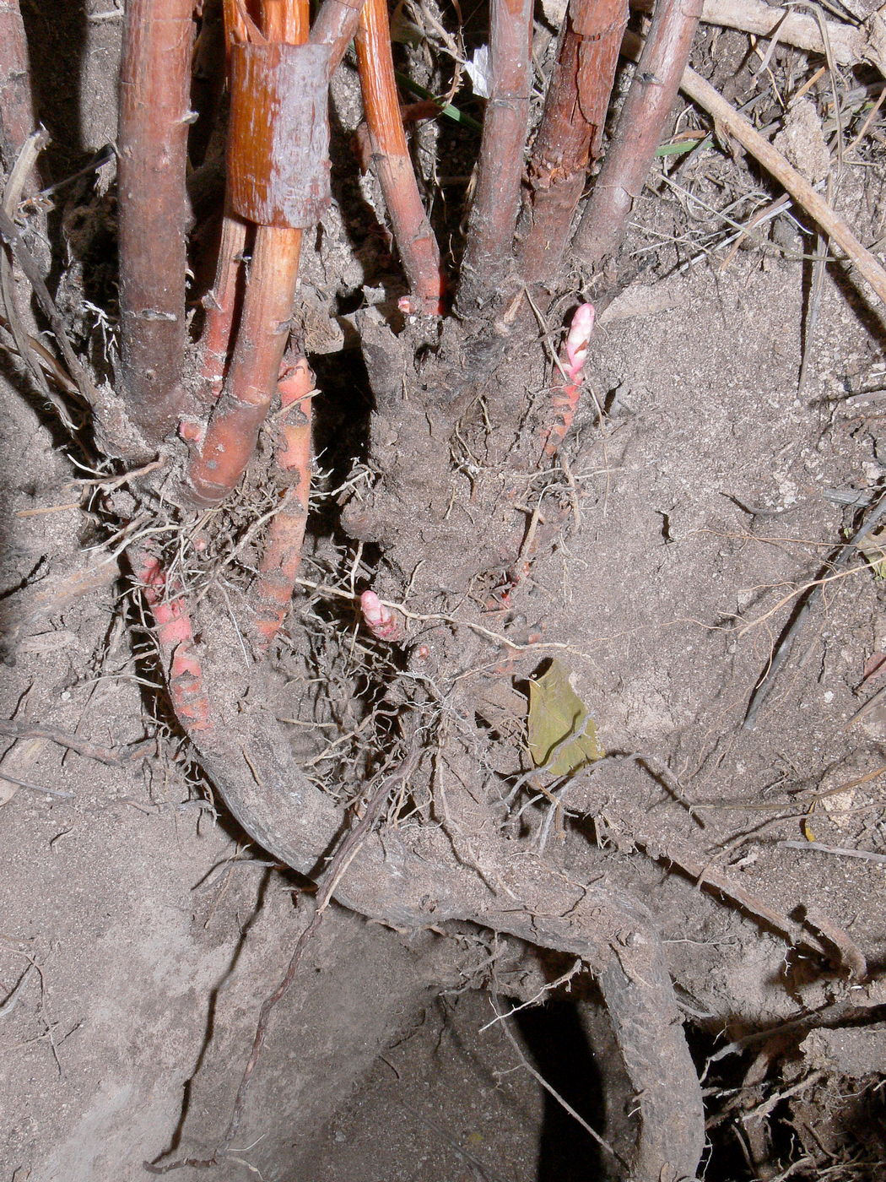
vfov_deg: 52.6
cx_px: 443
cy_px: 591
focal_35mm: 35
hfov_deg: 40.7
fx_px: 1194
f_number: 11
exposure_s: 1/125
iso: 100
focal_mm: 7.4
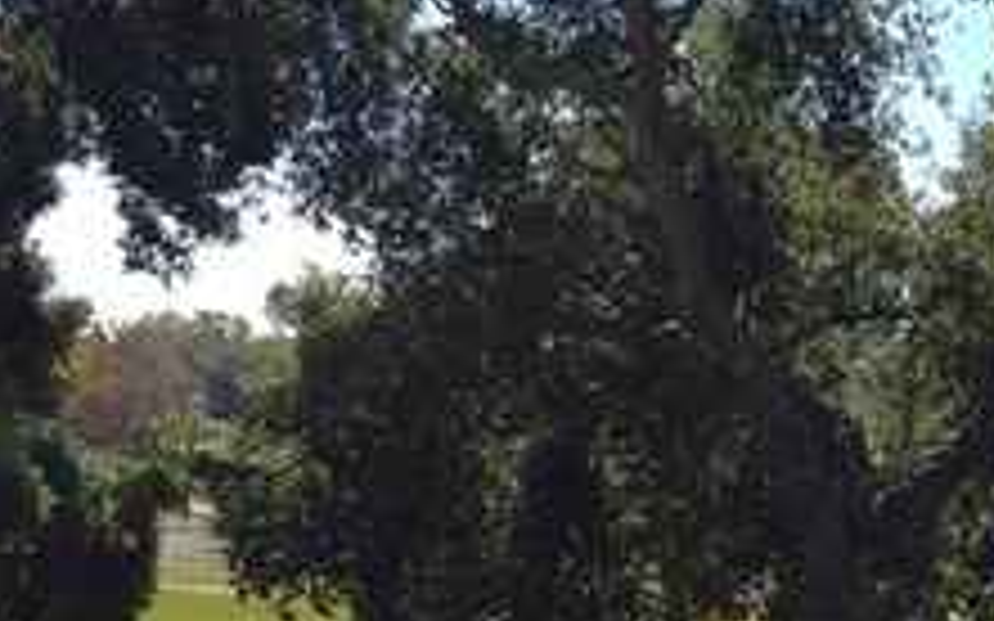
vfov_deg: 14.5
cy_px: 558
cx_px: 1129
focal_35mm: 89
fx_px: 2410
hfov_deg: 21.9
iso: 32
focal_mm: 4.15
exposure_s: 1/791
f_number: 2.2
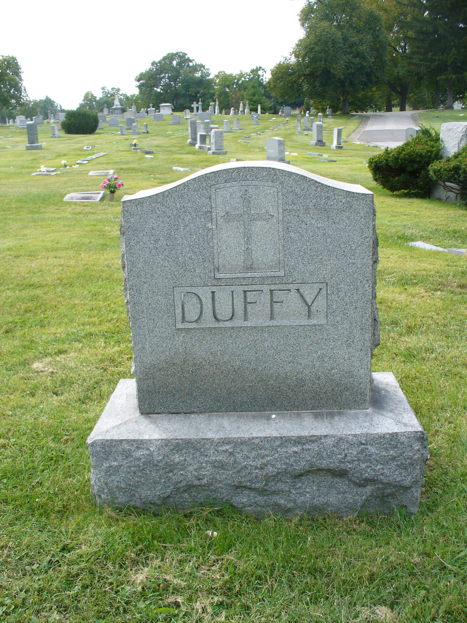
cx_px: 234
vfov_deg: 50.1
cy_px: 312
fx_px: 666
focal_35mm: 37
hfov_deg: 38.7
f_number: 5.6
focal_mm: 6.1
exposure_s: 1/125
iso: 80
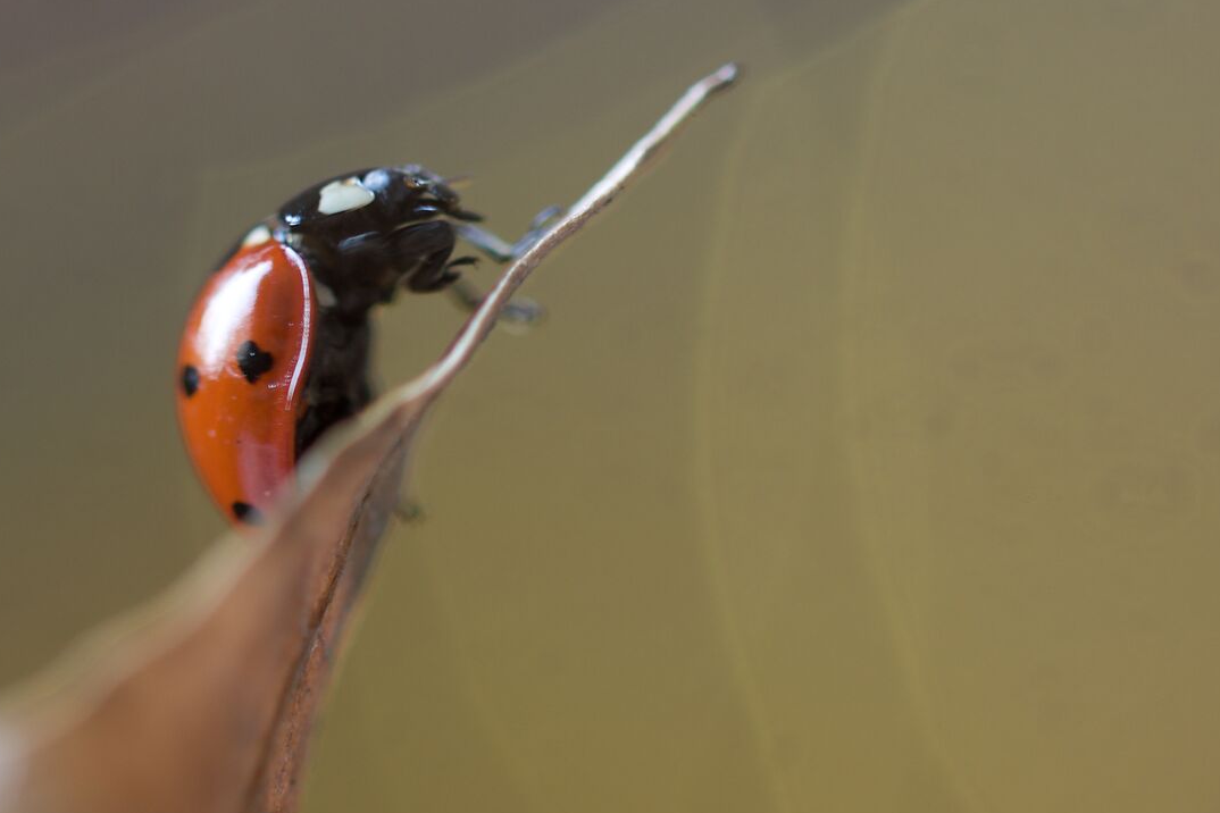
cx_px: -72
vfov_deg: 3.9
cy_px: 594
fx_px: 11932
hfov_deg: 5.8
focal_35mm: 352
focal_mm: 105
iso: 100
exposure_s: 1/15
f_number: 5
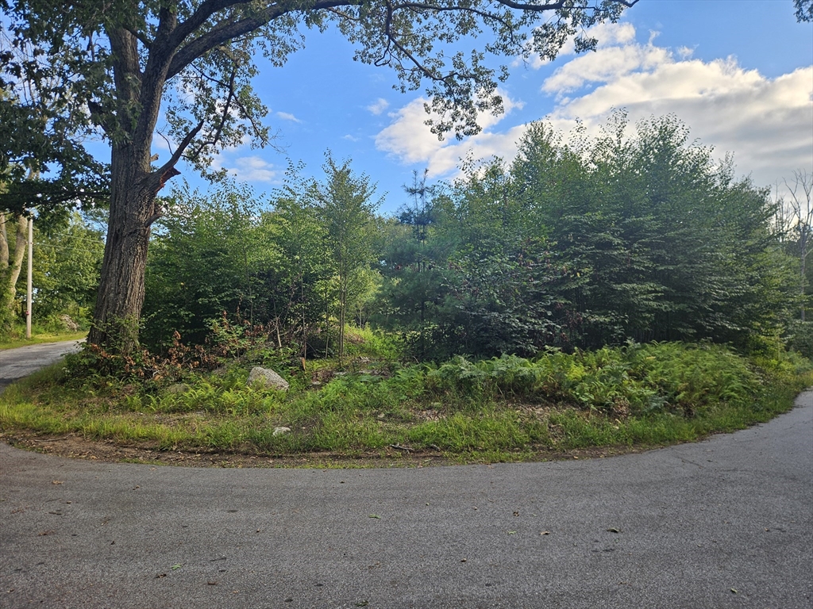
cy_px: 304
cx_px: 406
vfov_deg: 58.9
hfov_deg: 73.9
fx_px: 540
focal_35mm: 23
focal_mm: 5.4
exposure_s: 1/255
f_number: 1.8
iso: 25
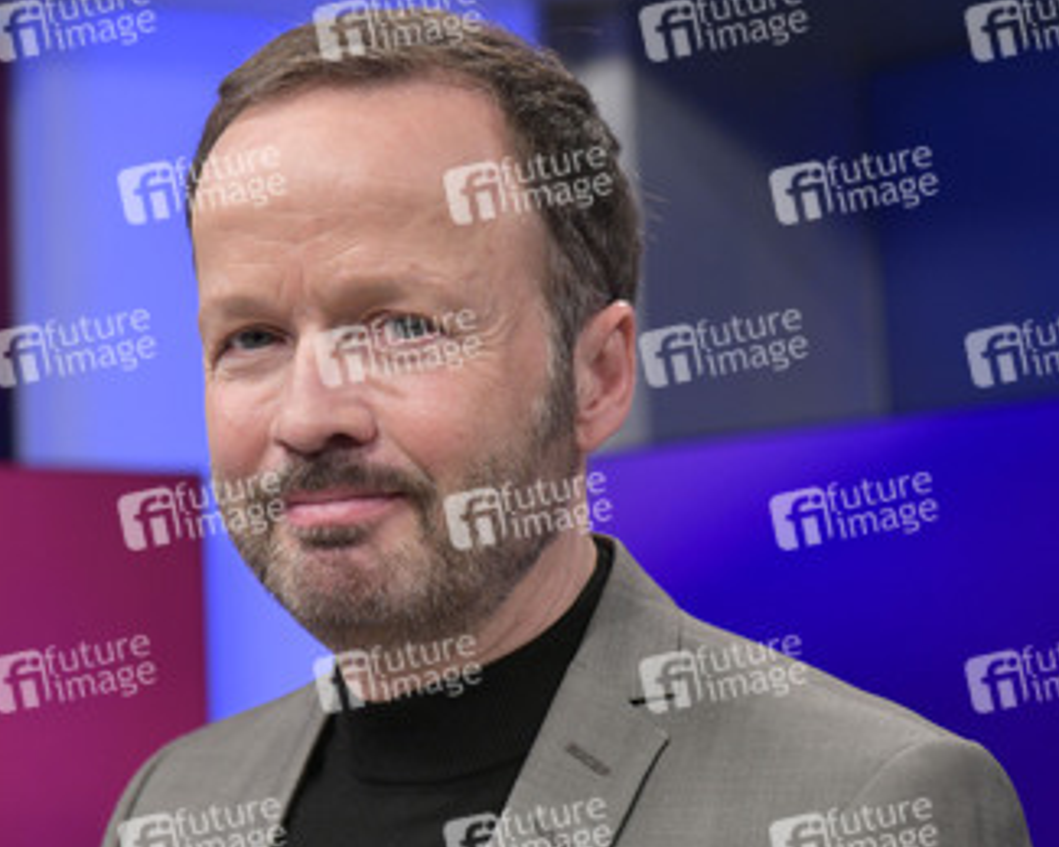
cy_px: 430
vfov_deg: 17.9
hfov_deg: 22.2
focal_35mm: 86
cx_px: 442
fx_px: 2695
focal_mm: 66
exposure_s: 1/250
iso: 1600
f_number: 4.5
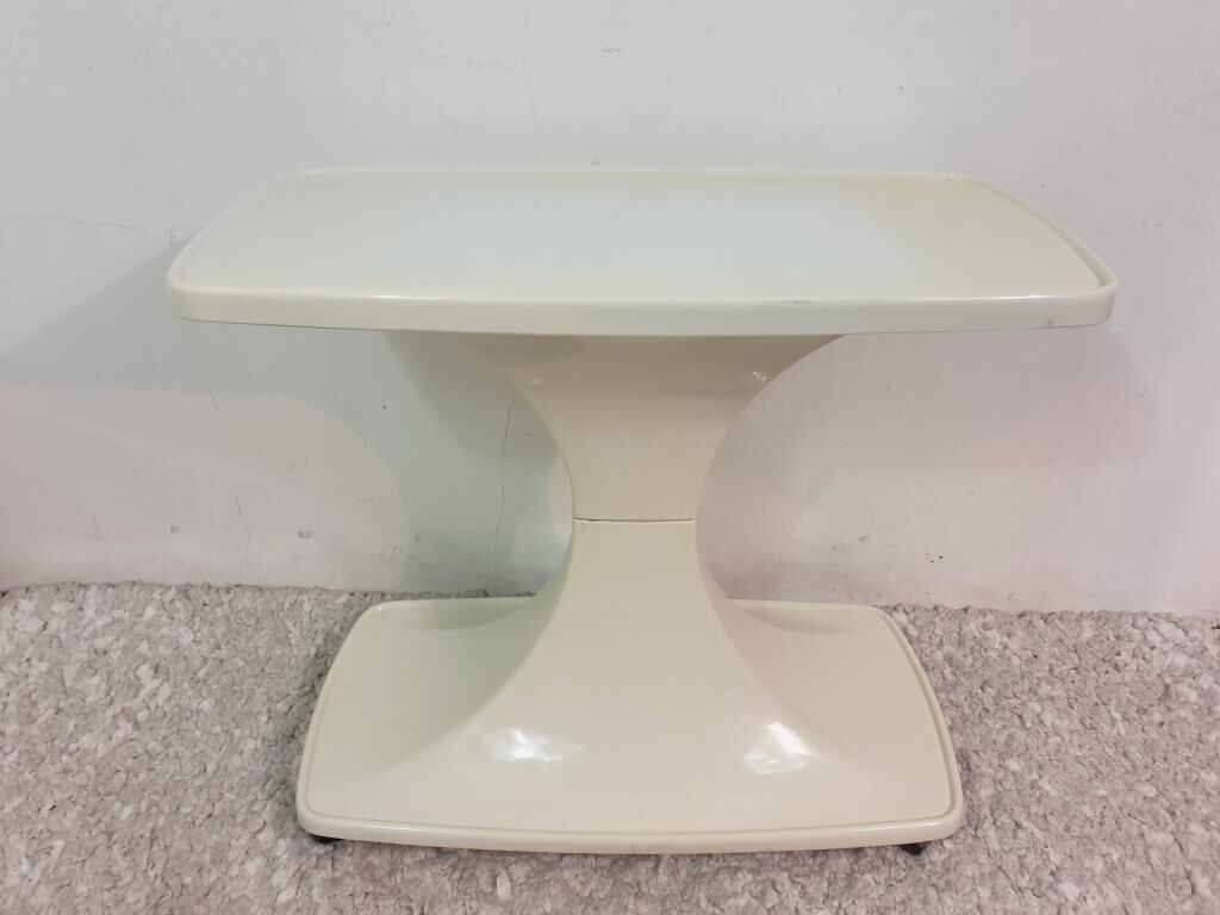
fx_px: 916
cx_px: 610
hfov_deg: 67.3
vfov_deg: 53.1
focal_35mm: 26
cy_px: 458
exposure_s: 1/33
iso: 250
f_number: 1.5
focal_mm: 4.3
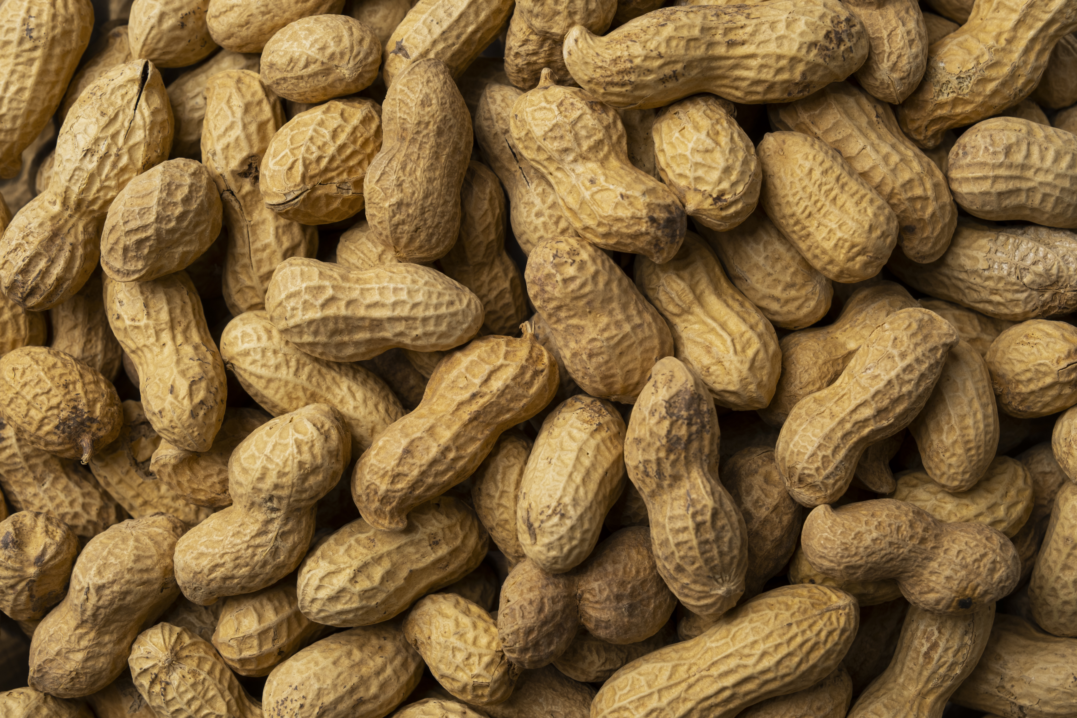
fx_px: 1615
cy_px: 359
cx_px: 538
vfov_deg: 25.1
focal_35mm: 54
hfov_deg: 36.9
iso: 80
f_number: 6.4
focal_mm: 35.8
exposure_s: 1/100
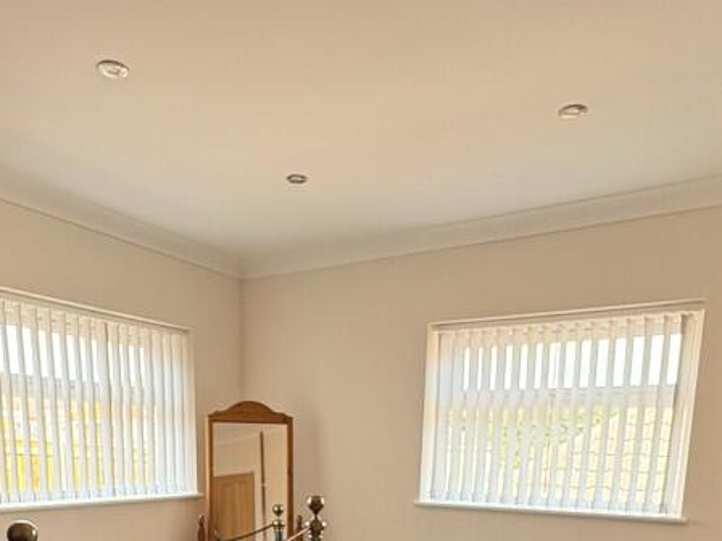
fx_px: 667
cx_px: 324
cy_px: 580
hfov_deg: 56.7
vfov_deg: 37.7
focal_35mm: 32
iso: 160
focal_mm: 2.22
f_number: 2.2
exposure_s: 1/99
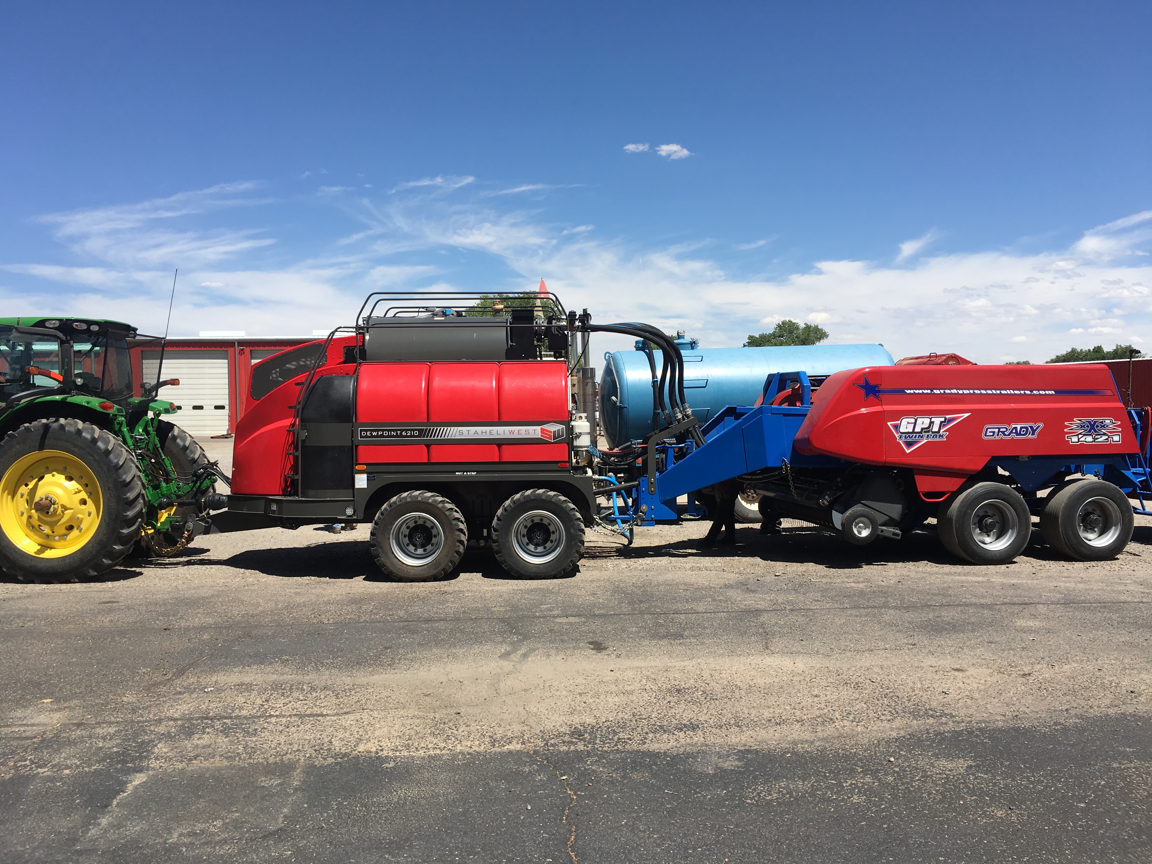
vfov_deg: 48.2
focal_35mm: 29
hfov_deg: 61.7
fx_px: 965
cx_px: 576
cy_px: 432
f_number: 2.2
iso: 25
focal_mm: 4.15
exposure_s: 1/2024
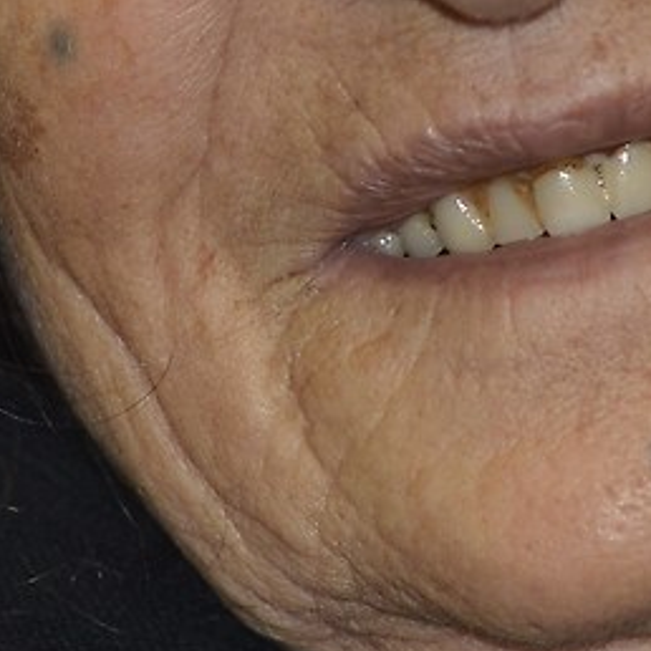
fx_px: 8404
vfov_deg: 4.4
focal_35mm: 395
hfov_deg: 4.4
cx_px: 462
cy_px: -125
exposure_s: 1/60
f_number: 2.8
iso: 200
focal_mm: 50
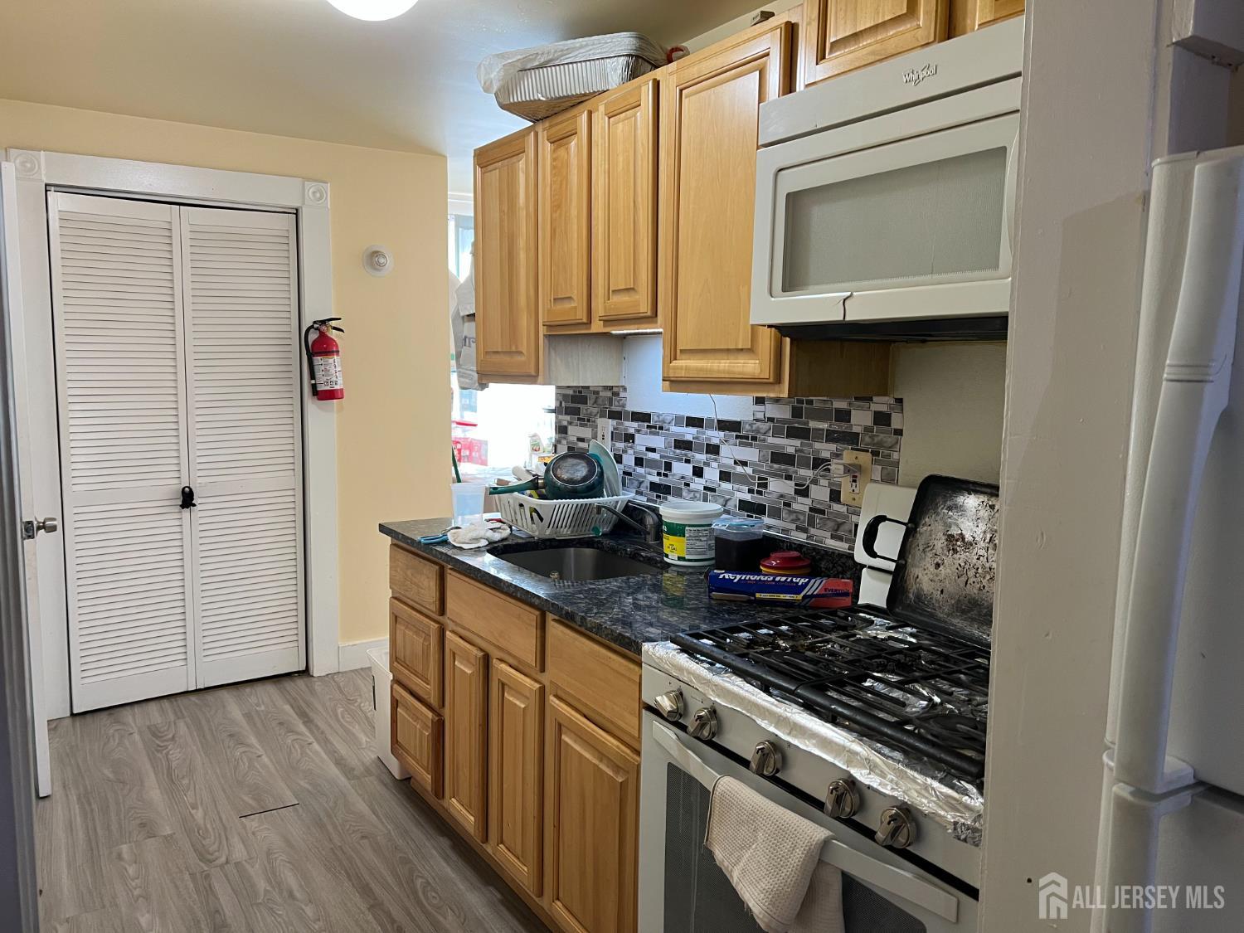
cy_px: 466
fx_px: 934
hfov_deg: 67.3
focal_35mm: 26
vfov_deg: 53.1
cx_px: 622
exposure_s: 1/60
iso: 100
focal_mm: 5.7
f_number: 1.5
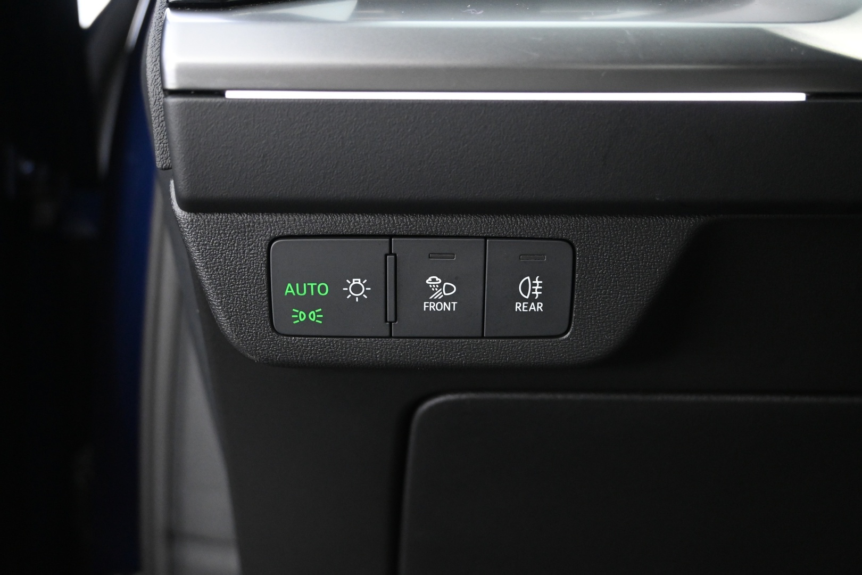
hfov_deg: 52.2
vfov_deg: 36.2
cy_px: 288
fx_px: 880
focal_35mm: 37
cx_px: 431
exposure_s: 1/10
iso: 2500
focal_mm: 24.5
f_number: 4.2
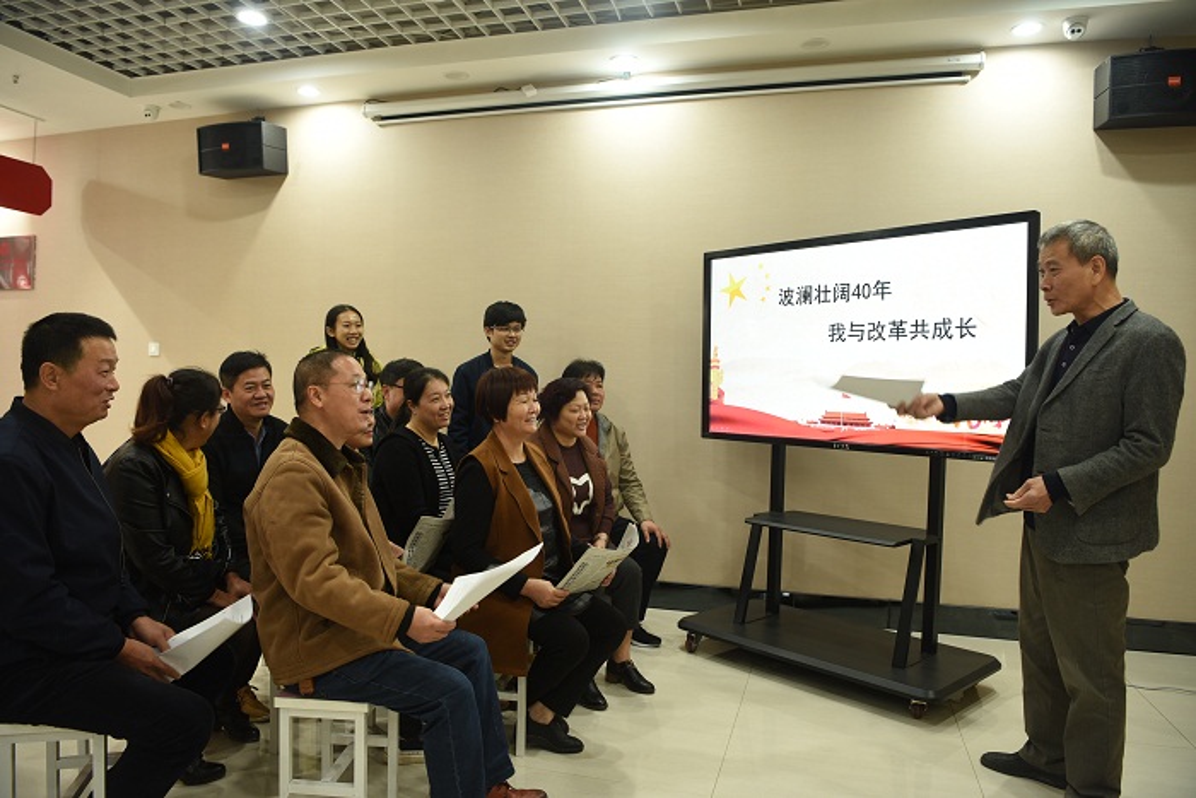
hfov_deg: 73.7
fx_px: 797
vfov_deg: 53.2
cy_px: 399
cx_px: 598
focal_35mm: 24
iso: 560
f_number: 3.5
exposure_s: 1/50
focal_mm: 24
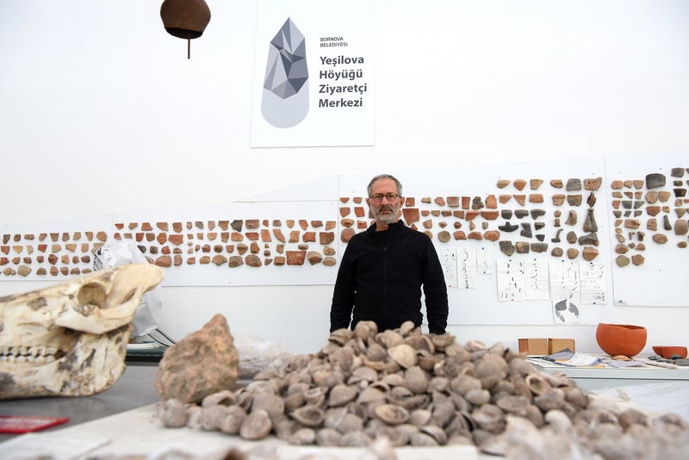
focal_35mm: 31
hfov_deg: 60.3
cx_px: 344
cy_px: 230
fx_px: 593
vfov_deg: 42.4
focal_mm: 31
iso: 1250
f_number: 7.1
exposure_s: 1/320
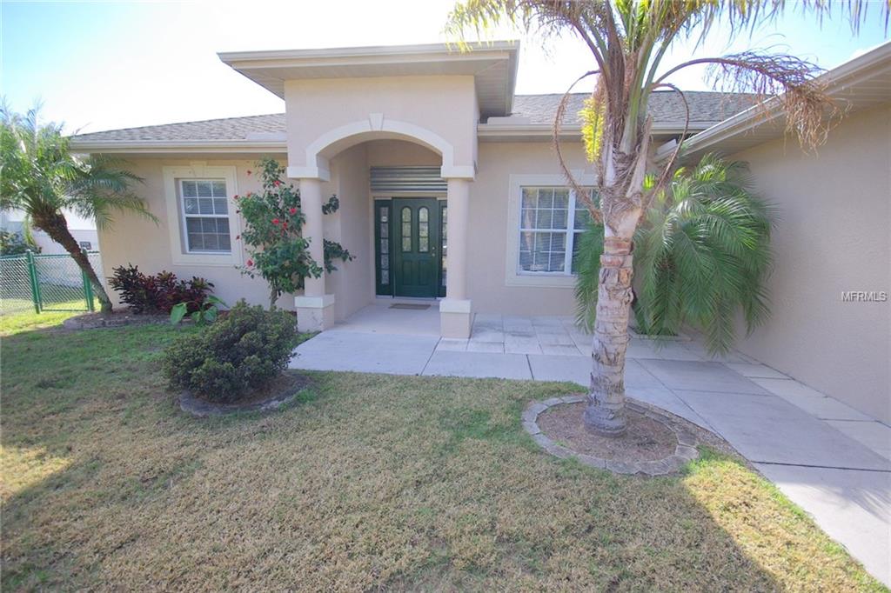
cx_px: 446
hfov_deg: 100.4
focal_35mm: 15
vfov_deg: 77.3
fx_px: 371
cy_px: 296
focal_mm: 10
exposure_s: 1/90
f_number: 5.6
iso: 100
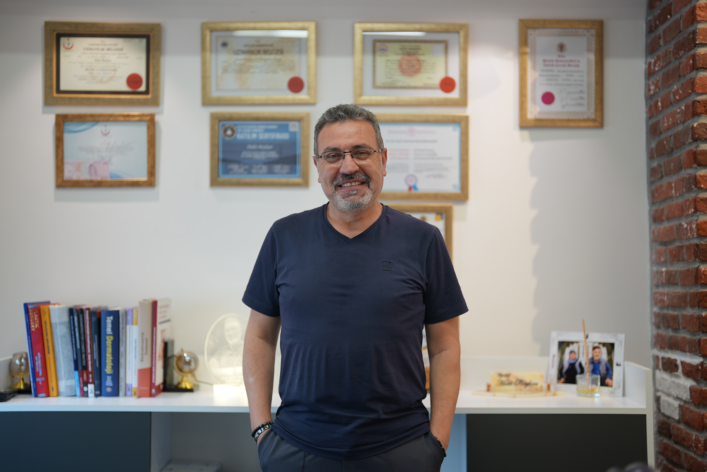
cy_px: 236
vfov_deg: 27.0
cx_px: 354
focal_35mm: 50
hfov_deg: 39.6
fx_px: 982
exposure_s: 1/125
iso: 100
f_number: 1.2
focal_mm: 50
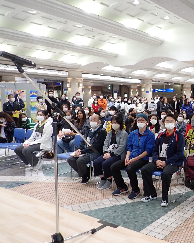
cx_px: 179
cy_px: 123
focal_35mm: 36
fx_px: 258
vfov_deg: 50.3
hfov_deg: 38.1
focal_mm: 4.5
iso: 200
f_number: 2
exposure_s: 1/80
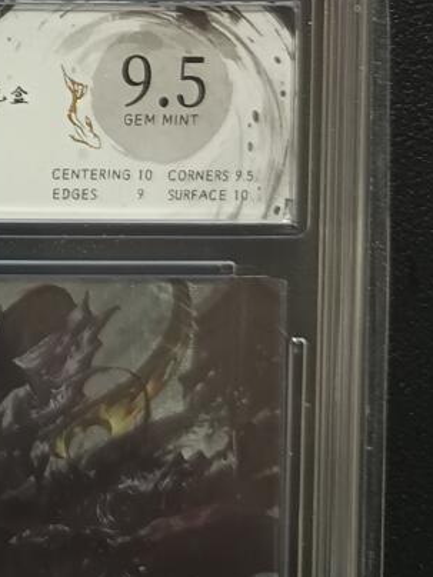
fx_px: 1785
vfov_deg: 17.7
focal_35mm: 107
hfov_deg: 12.6
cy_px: -73
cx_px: -357
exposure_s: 1/25
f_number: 1.7
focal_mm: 5.31
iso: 949
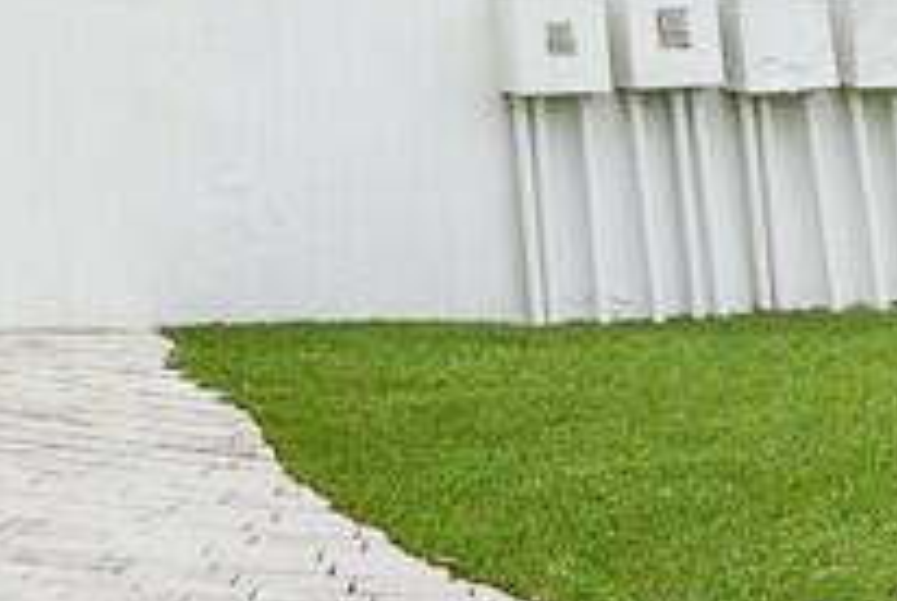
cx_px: -257
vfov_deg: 8.7
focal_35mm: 124
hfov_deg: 15.7
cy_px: -1354
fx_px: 3094
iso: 800
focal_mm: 16
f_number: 8
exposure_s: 1/400
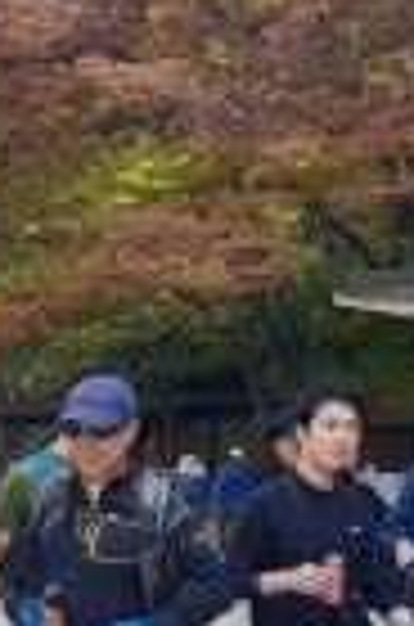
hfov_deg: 16.0
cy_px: 534
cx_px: -148
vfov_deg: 24.8
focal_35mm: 80
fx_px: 1387
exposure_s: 1/162
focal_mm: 4.3
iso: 50
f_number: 2.4
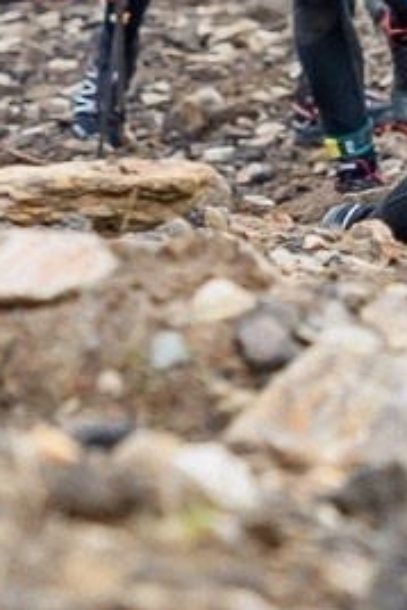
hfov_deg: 1.7
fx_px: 13531
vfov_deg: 2.6
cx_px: 514
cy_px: -138
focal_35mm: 799
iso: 500
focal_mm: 130
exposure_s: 1/400
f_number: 3.5
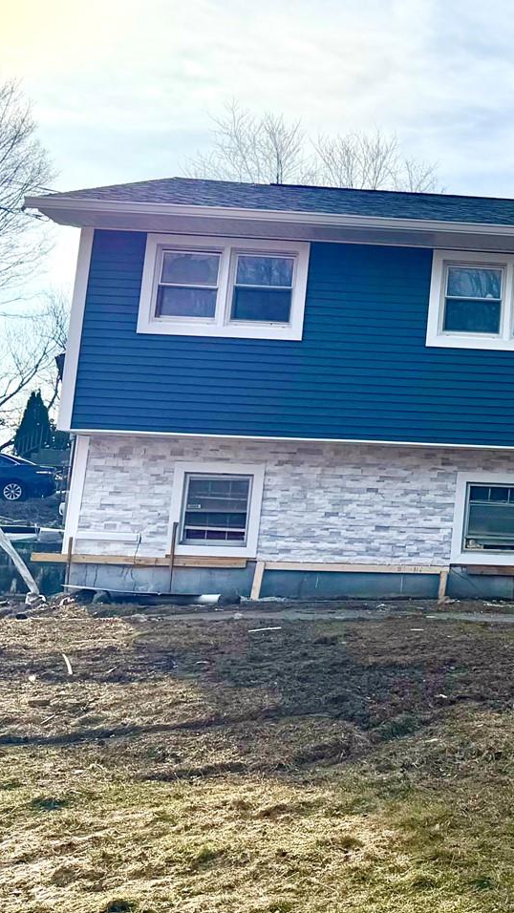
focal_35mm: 56
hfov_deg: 19.1
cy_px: 336
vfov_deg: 37.0
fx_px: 1356
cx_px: 743
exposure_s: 1/11905
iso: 80
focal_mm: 6.76
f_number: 1.78
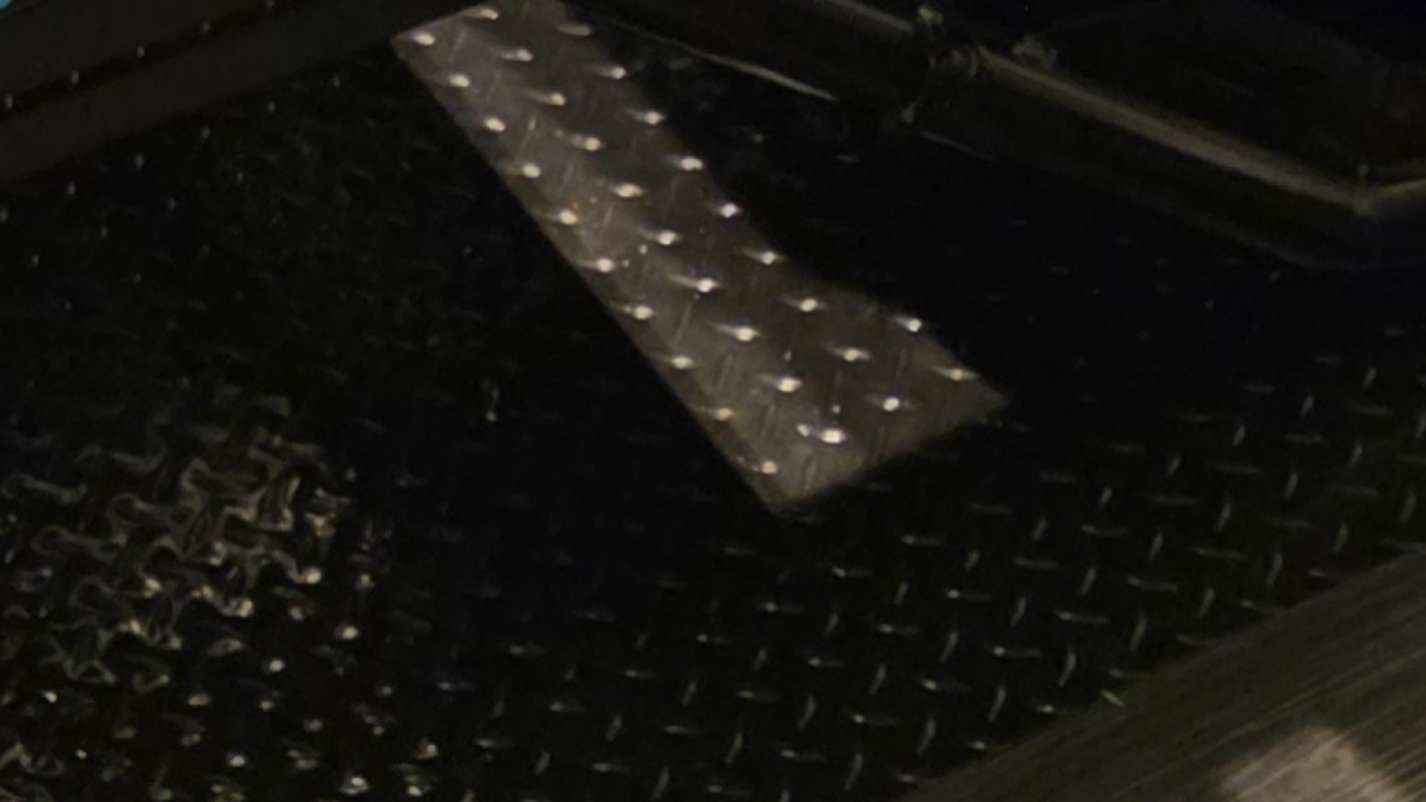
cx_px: 244
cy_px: -930
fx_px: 4878
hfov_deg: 16.5
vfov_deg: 8.8
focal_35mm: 129
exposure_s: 1/40
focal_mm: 6.25
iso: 1600
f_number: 1.7
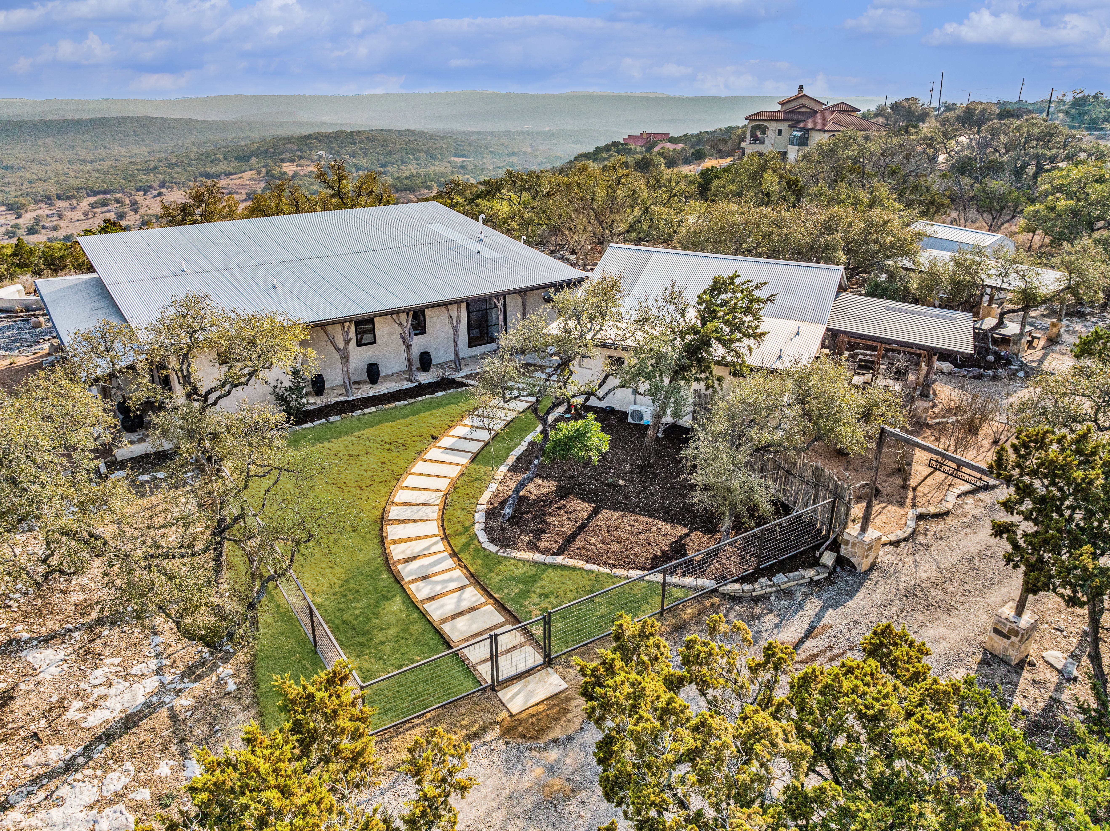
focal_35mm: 24
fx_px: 769
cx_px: 555
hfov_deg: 71.6
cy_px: 416
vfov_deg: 56.8
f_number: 2.8
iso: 410
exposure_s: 1/5000
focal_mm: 12.29
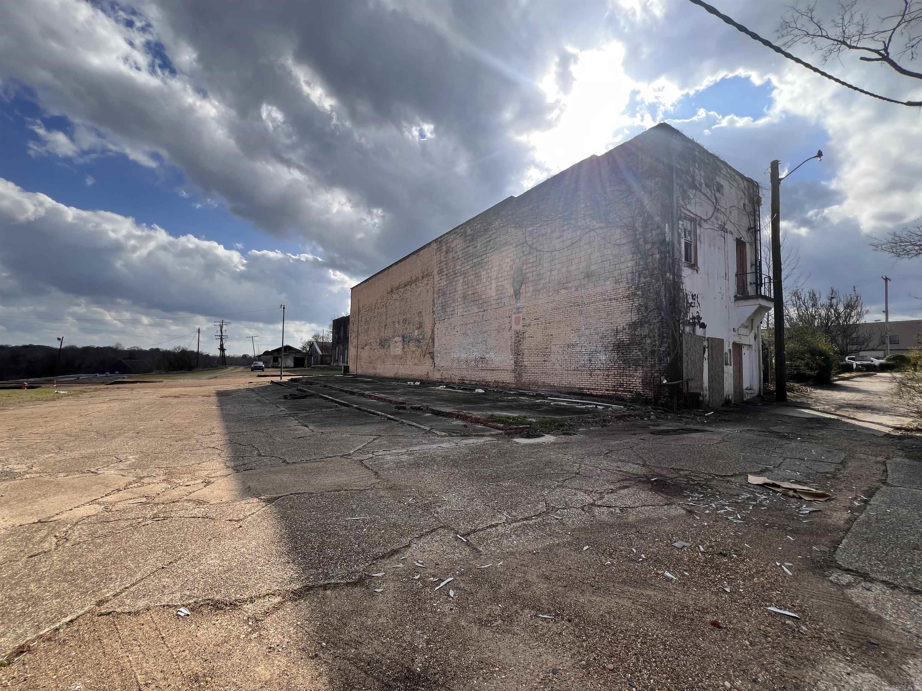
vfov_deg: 89.9
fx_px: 346
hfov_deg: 106.2
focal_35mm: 13
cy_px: 346
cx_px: 461
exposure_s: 1/1054
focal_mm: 1.57
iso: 32
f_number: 1.8
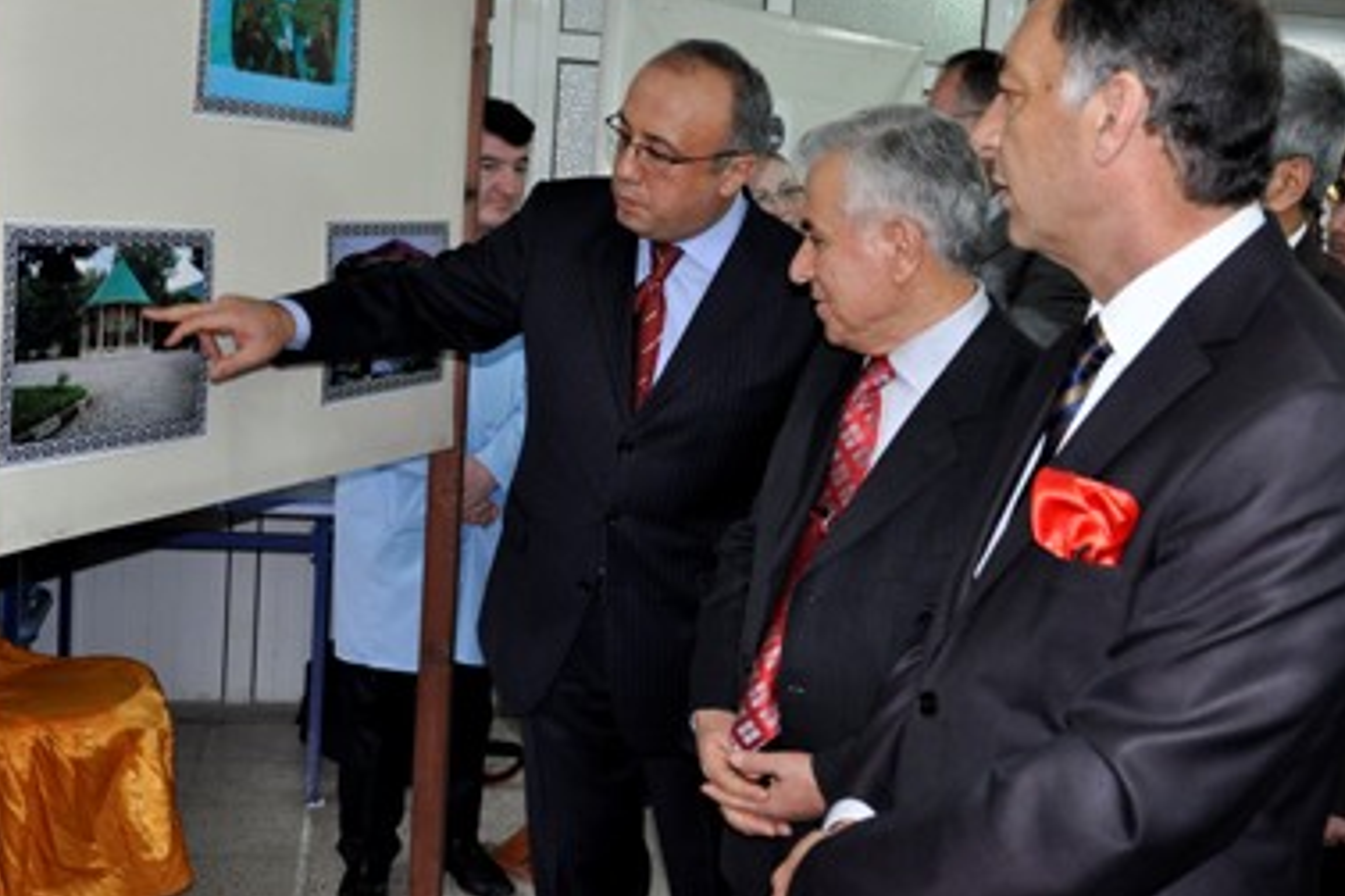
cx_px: 639
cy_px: 371
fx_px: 1665
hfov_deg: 44.0
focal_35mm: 45
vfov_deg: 30.0
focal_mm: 25
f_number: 4
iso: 800
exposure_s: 1/60
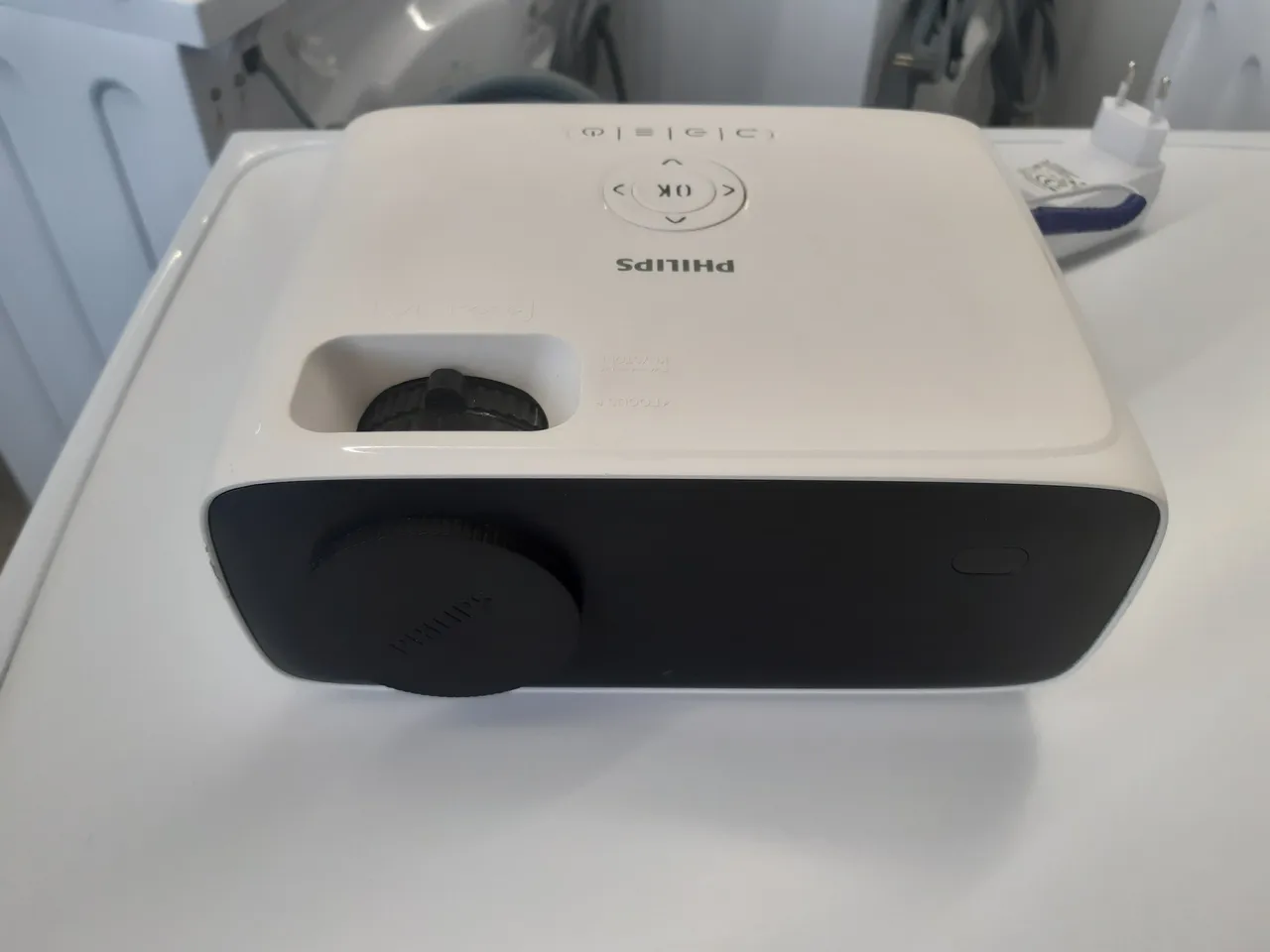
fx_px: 954
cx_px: 635
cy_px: 476
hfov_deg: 67.3
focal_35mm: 26
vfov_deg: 53.1
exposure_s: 1/100
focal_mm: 3.92
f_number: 1.7
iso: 64
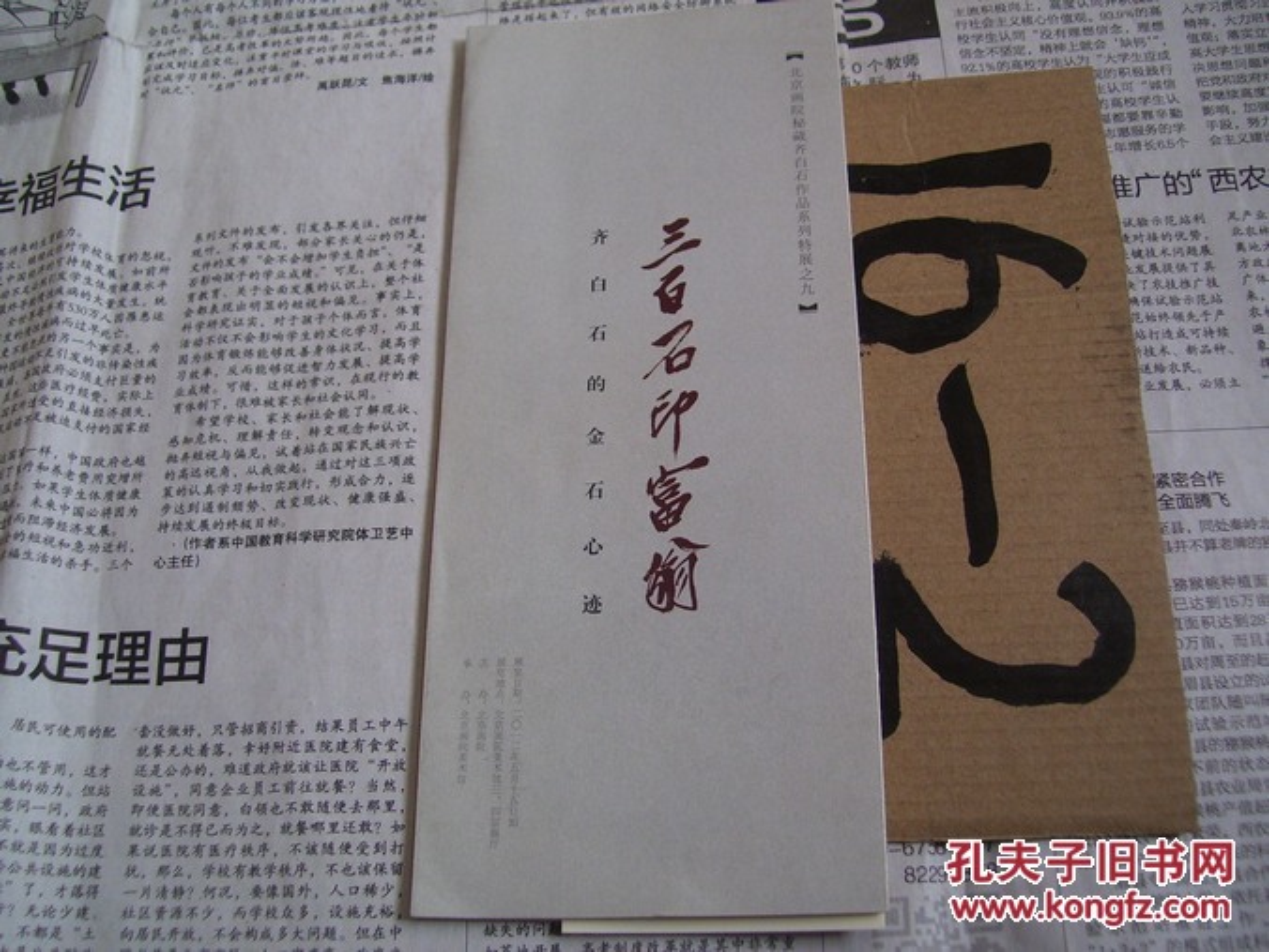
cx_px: 634
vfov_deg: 38.7
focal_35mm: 37
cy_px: 476
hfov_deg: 50.1
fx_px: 1356
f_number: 2.7
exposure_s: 1/30
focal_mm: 6
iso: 125
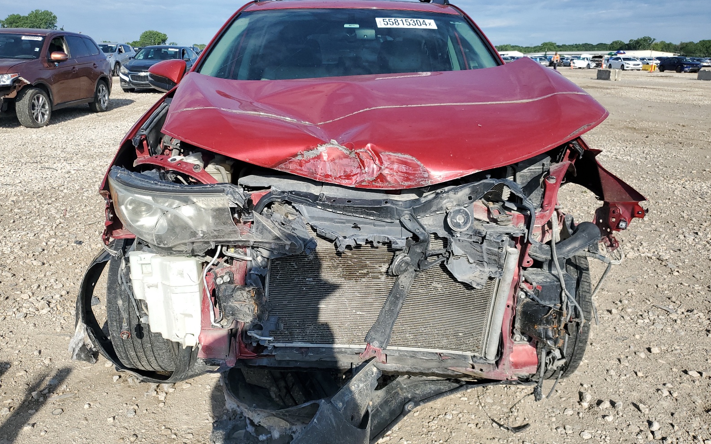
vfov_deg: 44.5
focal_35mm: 28
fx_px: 542
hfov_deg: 66.5
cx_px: 352
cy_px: 220
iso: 50
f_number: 1.5
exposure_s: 1/3333
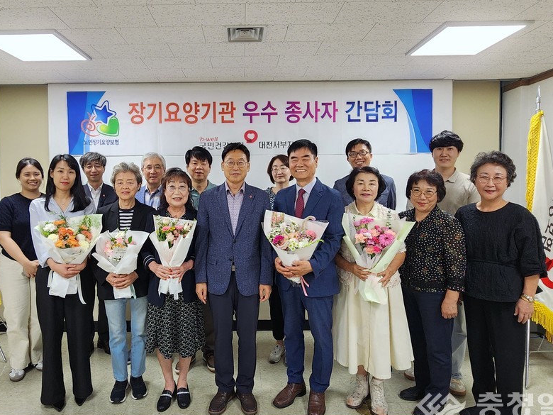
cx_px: 264
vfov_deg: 77.5
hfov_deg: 94.4
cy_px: 175
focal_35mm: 16
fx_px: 256
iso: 160
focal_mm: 2.2
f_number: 2.2
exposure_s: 1/60.2
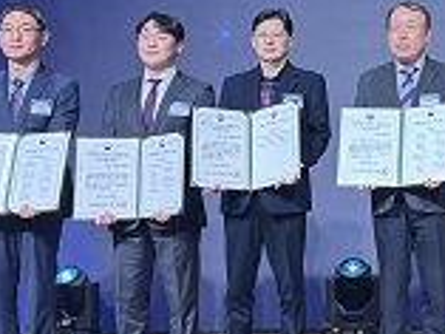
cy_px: 17
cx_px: 533
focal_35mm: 98
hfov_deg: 18.9
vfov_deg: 14.9
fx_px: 1261
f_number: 1.78
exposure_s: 1/60
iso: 200
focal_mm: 6.76
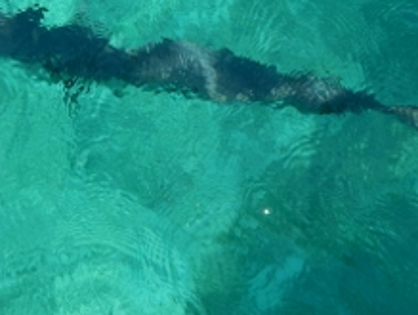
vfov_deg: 15.9
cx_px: 162
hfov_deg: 21.0
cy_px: 107
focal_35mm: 93
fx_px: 1125
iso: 125
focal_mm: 9.1
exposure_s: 1/640
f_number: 4.1
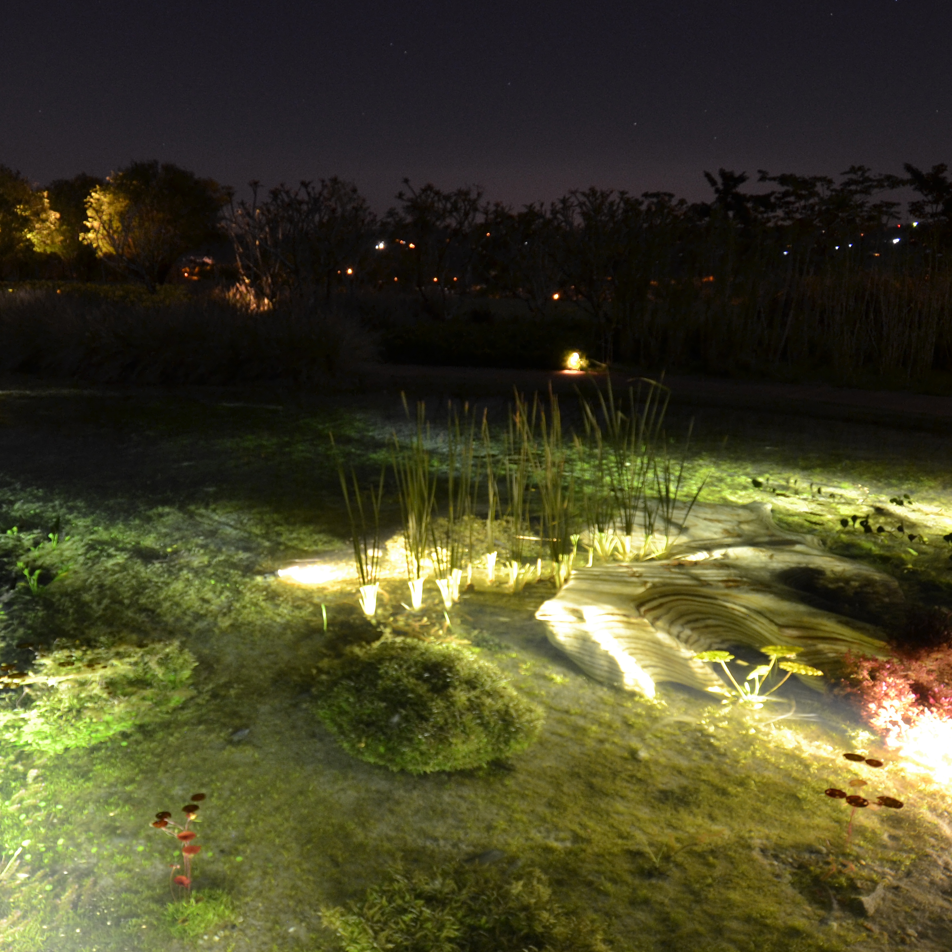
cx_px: 343
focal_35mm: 30
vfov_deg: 54.0
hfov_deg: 53.3
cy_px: 458
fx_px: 933
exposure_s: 8
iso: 400
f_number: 5.6
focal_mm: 12
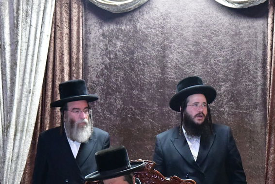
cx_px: 138
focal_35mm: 161
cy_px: 201
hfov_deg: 12.8
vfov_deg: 8.5
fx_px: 1230
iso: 12800
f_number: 5.6
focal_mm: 65
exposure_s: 1/100
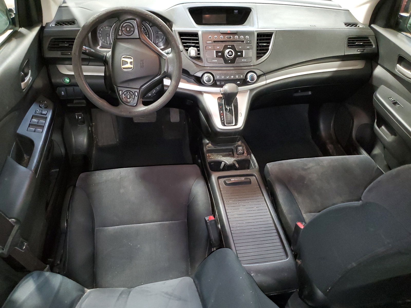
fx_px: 309
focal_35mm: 26
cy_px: 154
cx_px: 206
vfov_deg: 53.1
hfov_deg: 67.3
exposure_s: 1/15
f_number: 1.5
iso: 382
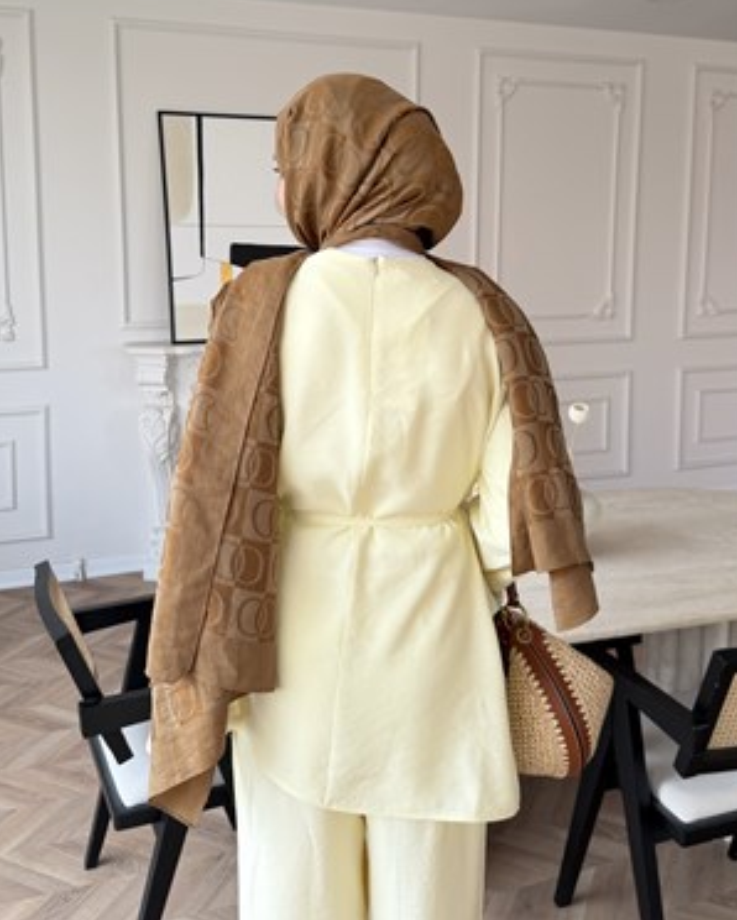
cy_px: 486
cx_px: 364
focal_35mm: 26
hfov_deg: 55.0
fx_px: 708
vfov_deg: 66.0
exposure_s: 1/121
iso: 64
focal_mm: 6.76
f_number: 1.78
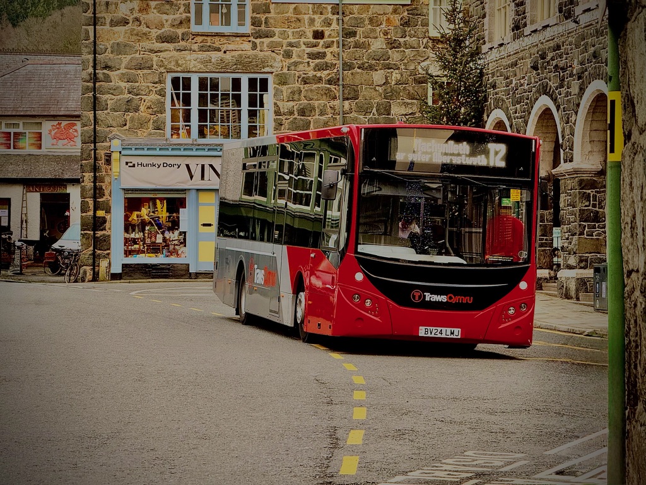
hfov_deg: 16.4
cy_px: 242
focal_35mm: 120
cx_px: 323
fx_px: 2239
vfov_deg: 12.3
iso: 200
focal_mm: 15.66
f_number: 2.8
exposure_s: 1/127
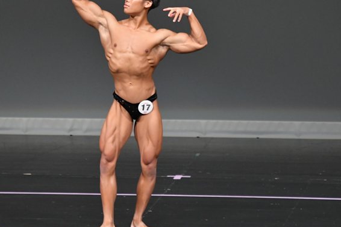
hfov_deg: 4.8
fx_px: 4081
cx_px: 132
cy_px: 98
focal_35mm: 431
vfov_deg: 3.2
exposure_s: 1/400
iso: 4000
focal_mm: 210
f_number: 5.6
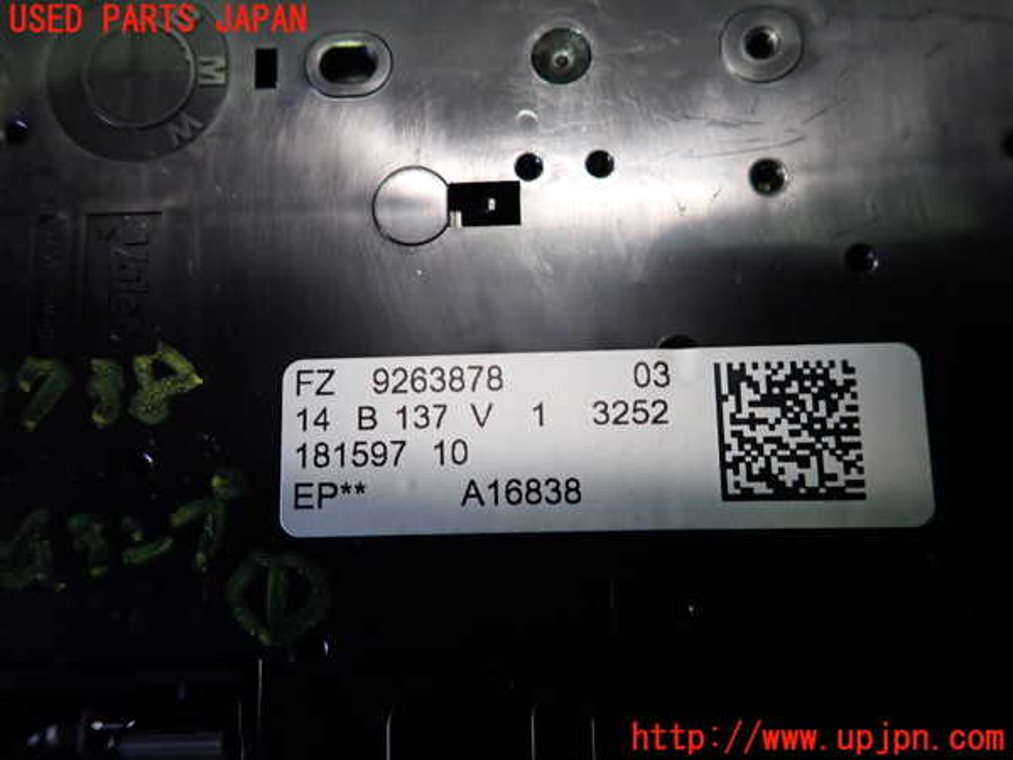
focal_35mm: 25
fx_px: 732
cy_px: 380
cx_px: 506
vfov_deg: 54.9
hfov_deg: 69.4
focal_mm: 4.5
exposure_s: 1/30
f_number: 2
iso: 320
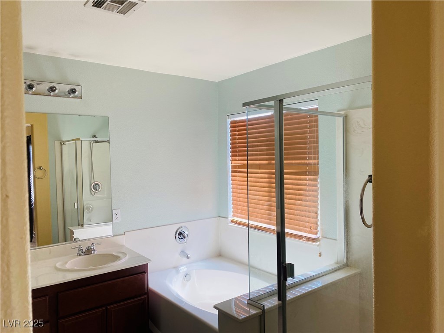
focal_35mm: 26
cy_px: 166
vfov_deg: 53.1
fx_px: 333
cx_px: 222
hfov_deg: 67.3
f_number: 1.8
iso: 50
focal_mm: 4.25
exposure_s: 1/120
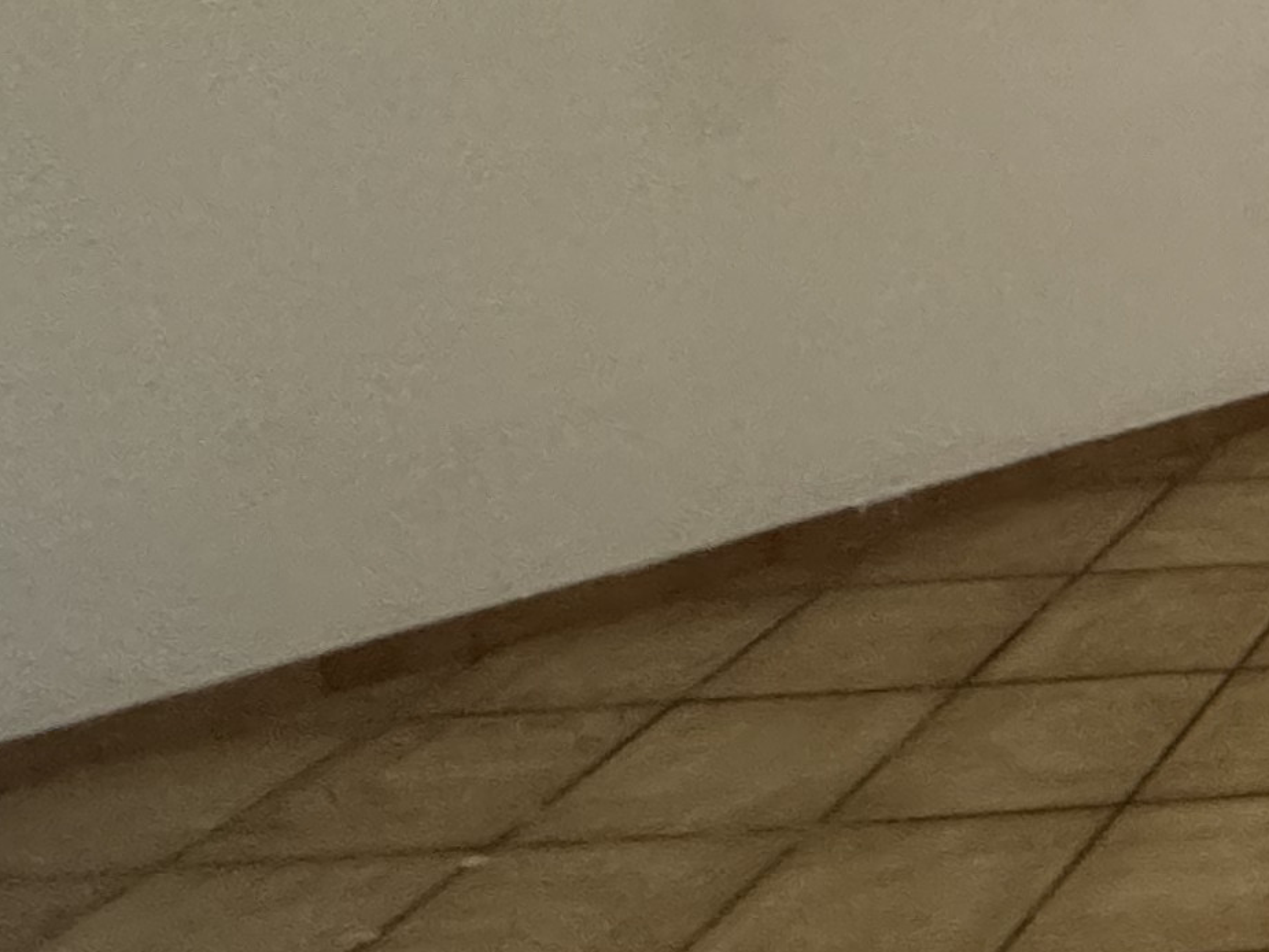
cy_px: 139
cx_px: 2581
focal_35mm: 61
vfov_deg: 23.5
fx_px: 2237
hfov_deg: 18.7
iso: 640
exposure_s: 1/60
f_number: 2.2
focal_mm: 2.22
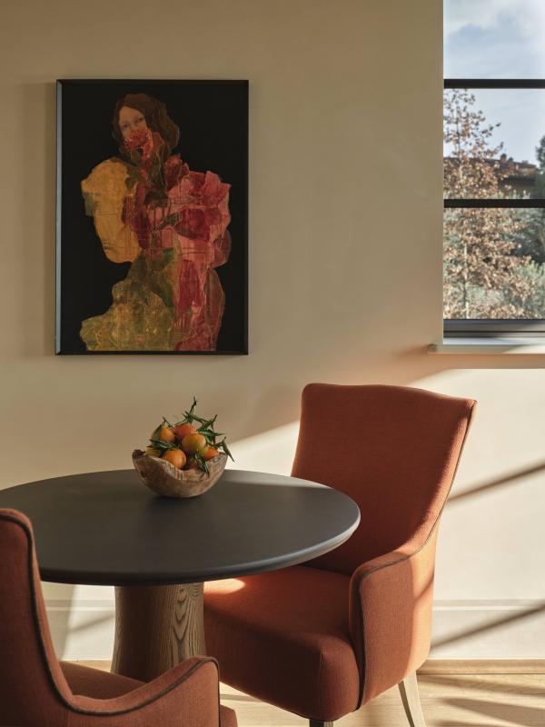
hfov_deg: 37.7
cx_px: 272
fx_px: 798
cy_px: 364
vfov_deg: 49.0
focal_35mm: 38
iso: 400
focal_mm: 47.9
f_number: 8
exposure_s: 1/250
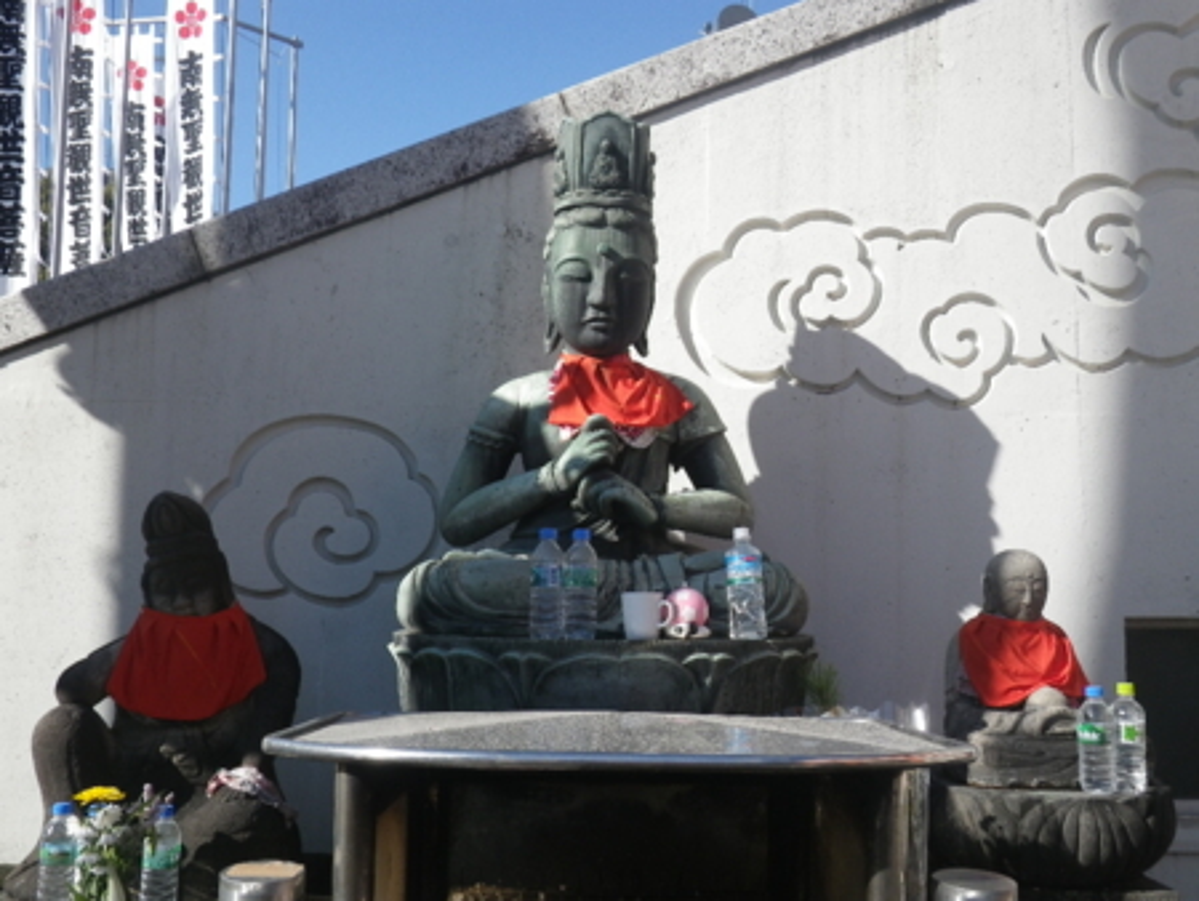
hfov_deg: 53.9
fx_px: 1178
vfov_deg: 41.8
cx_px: 600
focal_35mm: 34
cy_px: 450
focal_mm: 6.1
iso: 80
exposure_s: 1/320
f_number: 4.6
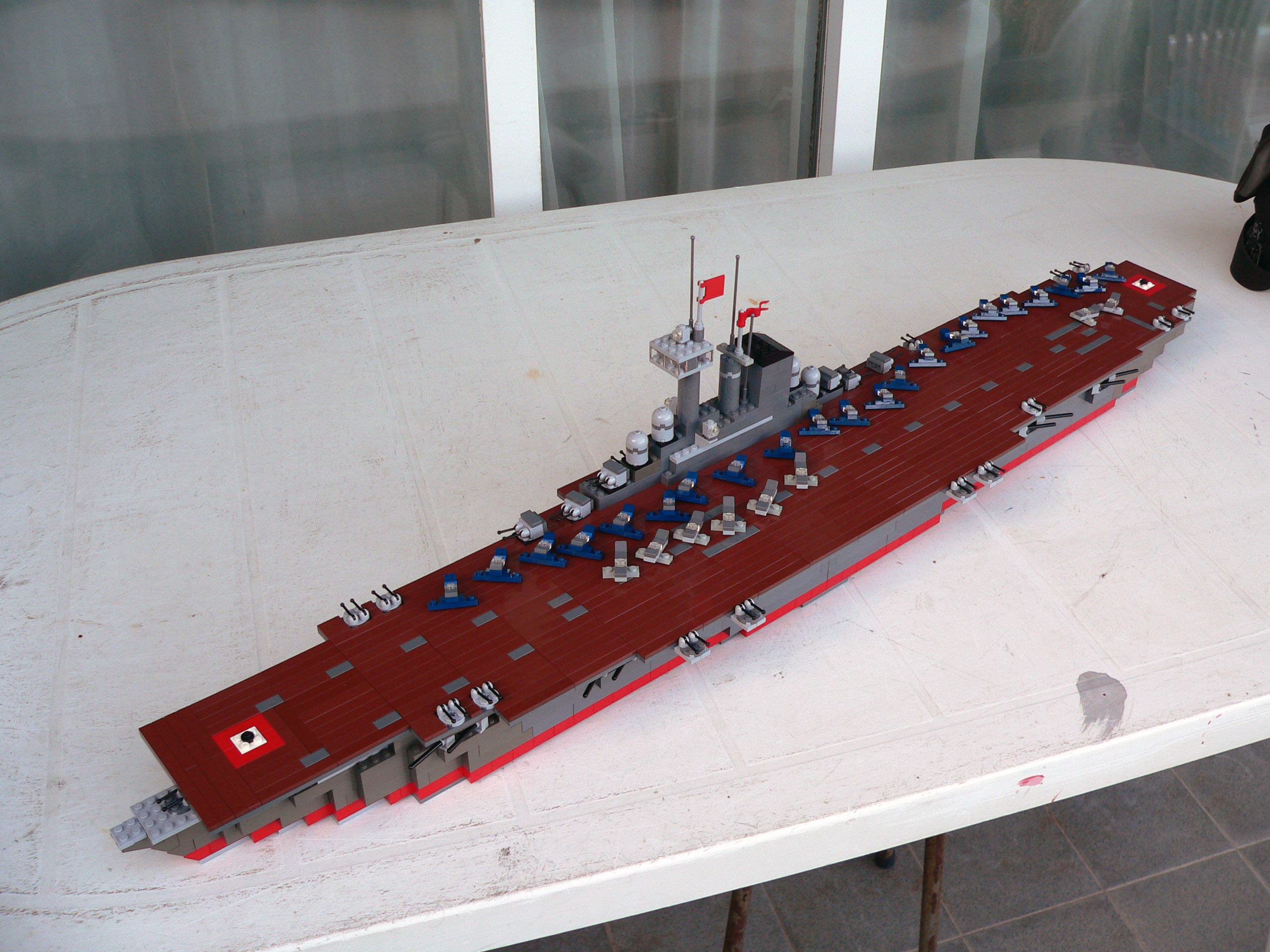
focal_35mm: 36
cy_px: 476
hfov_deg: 51.4
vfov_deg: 39.7
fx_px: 1321
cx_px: 635
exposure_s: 1/60
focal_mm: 6
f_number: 2.8
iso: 80
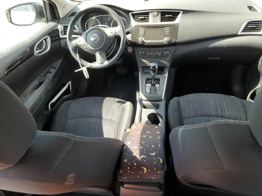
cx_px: 131
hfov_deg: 67.3
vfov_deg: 53.1
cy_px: 98
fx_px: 197
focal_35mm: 26
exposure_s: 1/208
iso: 50
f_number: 1.5
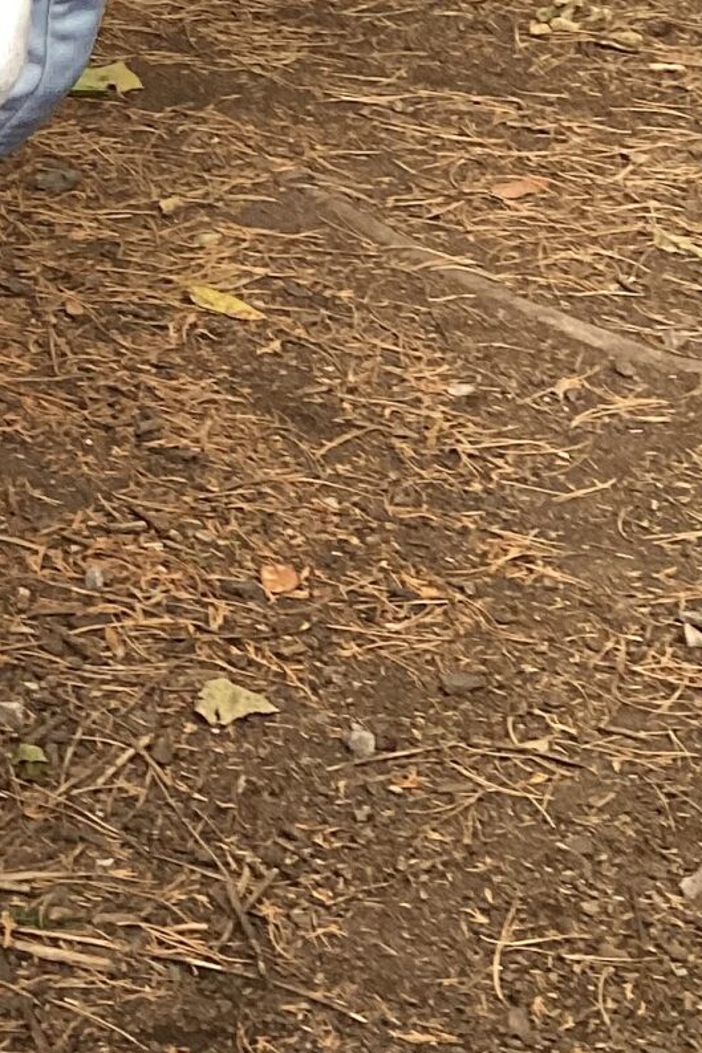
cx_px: -342
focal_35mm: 104
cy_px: 362
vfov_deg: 19.6
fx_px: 3043
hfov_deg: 12.5
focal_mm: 3.3
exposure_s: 1/50
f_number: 2.4
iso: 50
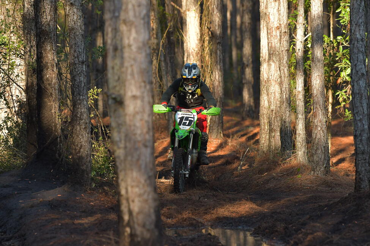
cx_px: 185
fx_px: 3083
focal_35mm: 300
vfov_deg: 4.6
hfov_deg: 6.9
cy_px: 123
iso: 560
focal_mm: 200
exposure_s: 1/1000
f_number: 4
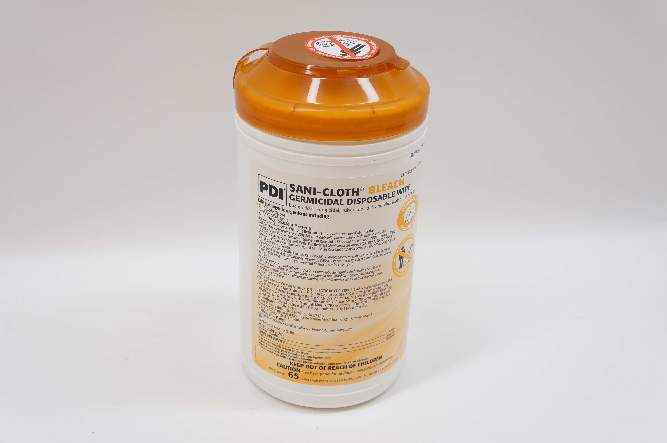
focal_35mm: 44
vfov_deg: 30.8
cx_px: 334
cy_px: 222
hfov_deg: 45.0
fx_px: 805
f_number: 7.1
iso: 800
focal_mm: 29
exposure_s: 1/125
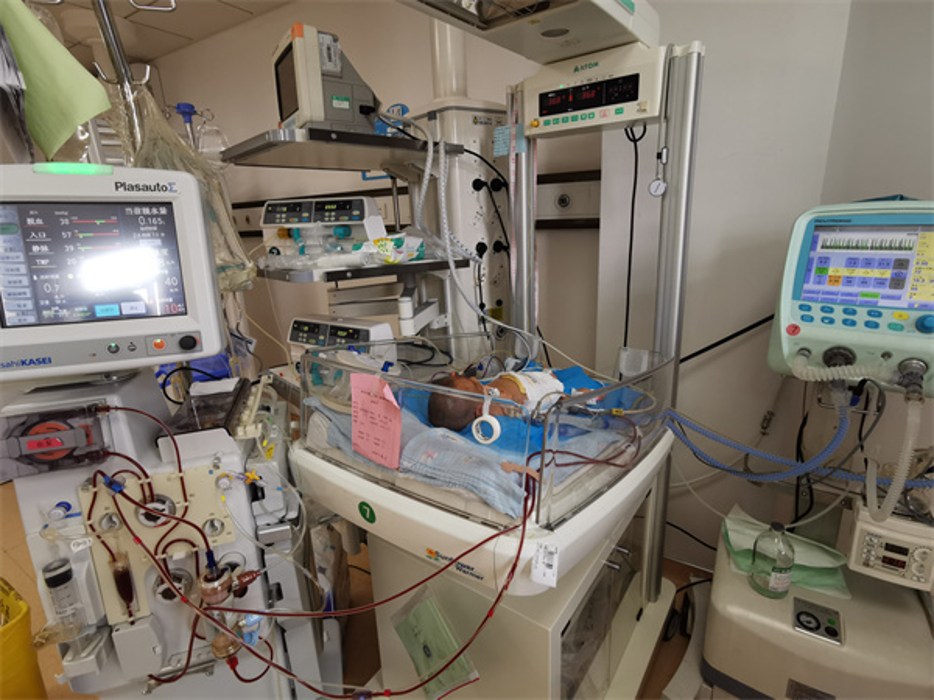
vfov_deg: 74.7
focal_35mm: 17
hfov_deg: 91.0
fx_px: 459
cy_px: 350
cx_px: 467
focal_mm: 2.26
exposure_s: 1/50
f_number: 2.2
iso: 80
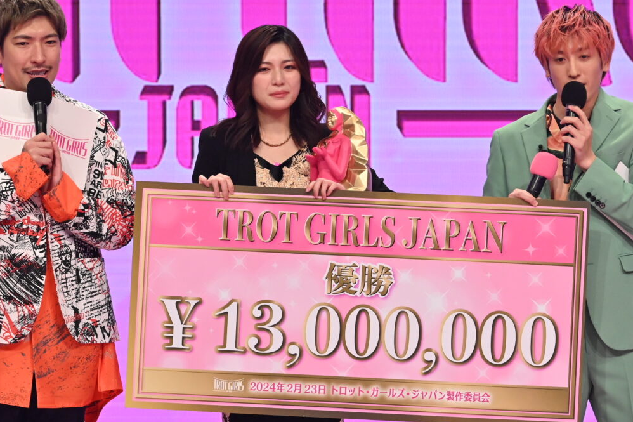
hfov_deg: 8.5
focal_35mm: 243
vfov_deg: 5.7
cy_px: 221
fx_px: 4272
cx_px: 294
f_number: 7.1
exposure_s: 1/200
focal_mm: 135
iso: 3200
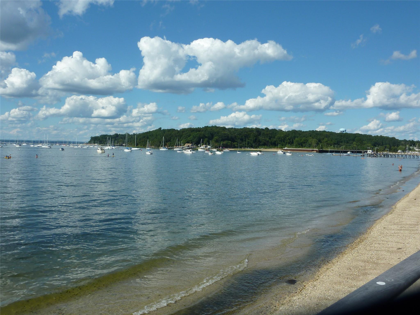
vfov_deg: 44.2
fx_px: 388
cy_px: 158
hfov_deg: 56.8
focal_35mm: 32
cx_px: 210
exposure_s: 1/640
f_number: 5.6
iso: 80
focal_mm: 5.3
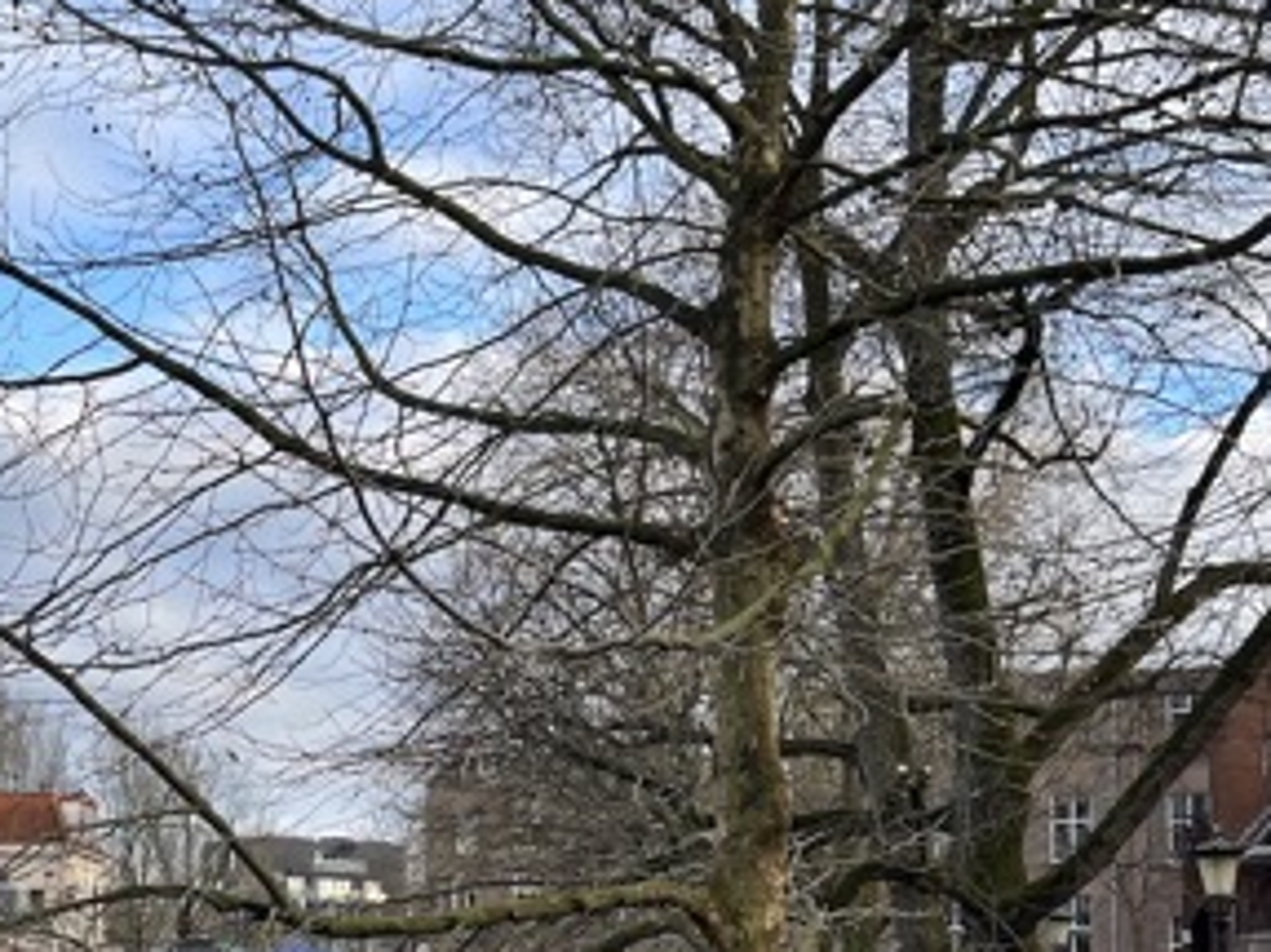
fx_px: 2129
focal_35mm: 58
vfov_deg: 24.4
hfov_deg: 32.5
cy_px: 881
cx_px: 292
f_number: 1.5
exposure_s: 1/827
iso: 50
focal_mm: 5.7
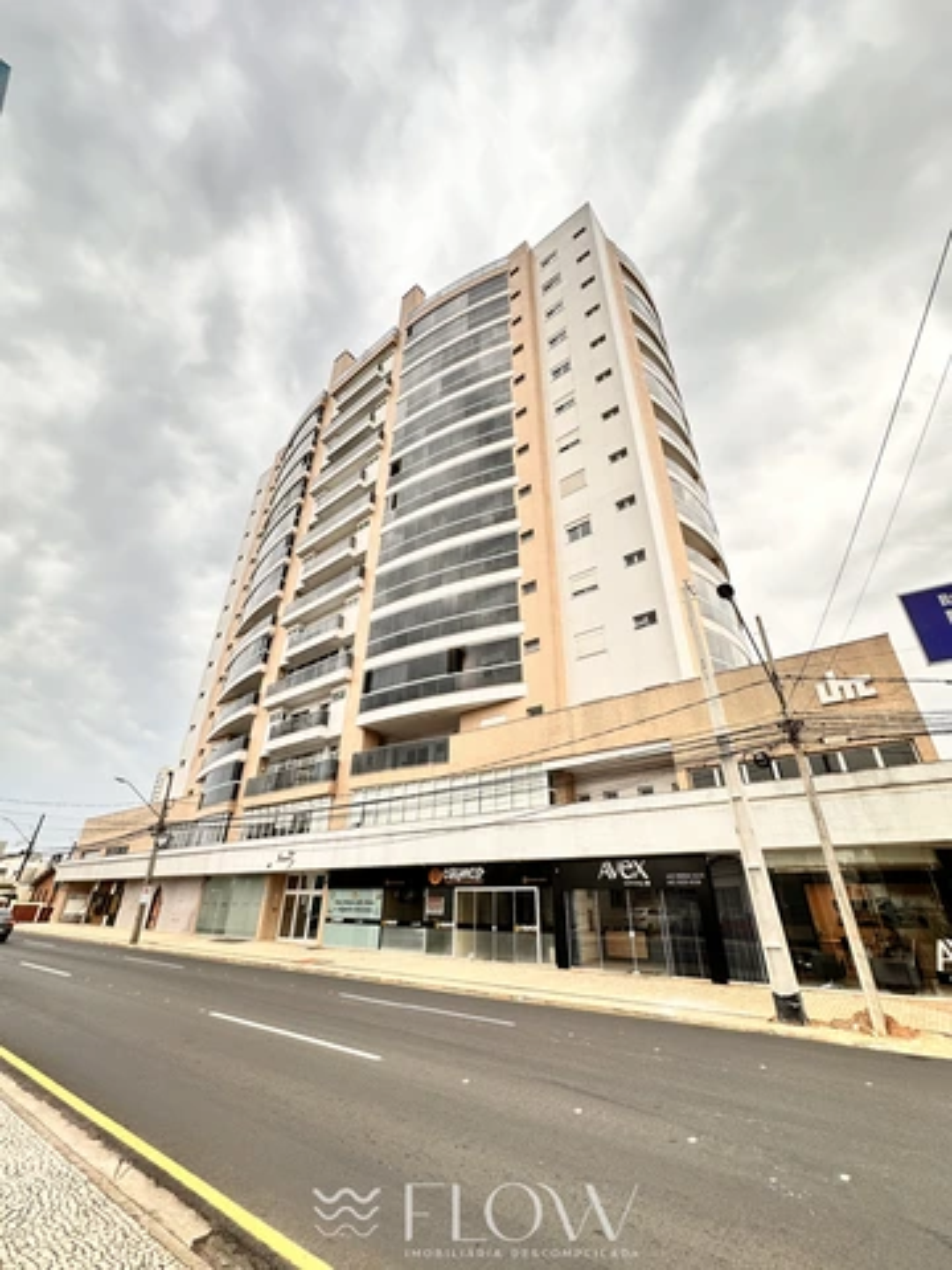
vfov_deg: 102.1
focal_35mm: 14
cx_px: 476
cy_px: 635
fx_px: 513
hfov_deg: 85.7
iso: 64
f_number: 2.2
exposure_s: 1/99
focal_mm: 2.22
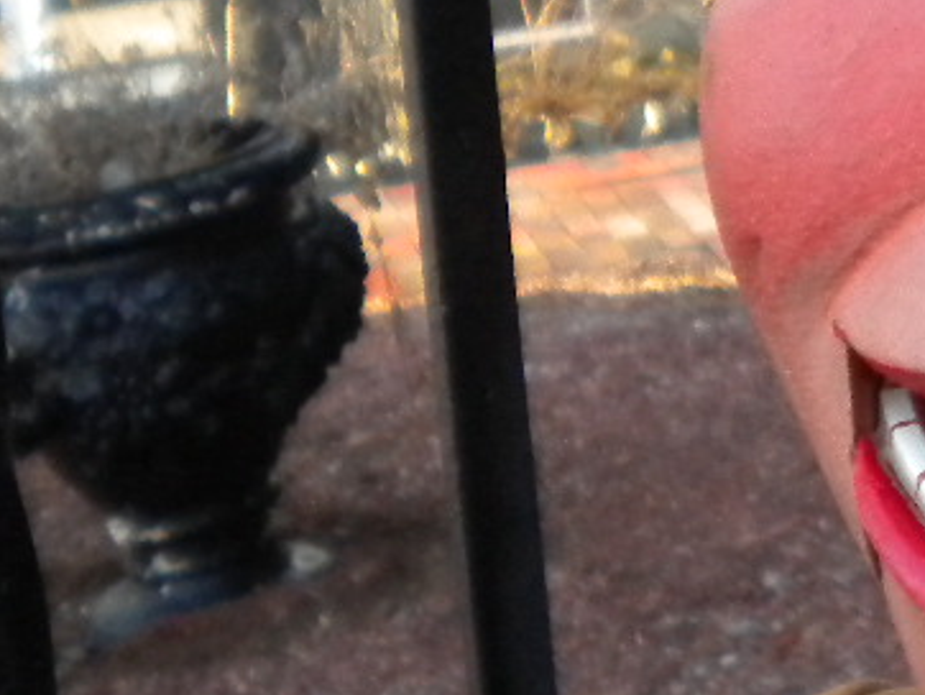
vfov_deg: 14.7
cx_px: 1262
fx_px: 2647
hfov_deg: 18.2
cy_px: -10
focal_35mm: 99
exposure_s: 1/328
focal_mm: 6.3
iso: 400
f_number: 3.1
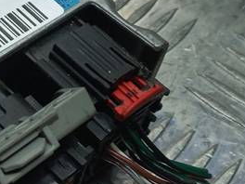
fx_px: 687
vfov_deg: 15.2
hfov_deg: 19.1
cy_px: 99
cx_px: -53
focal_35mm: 97
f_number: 1.8
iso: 32
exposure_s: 1/100
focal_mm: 4.6
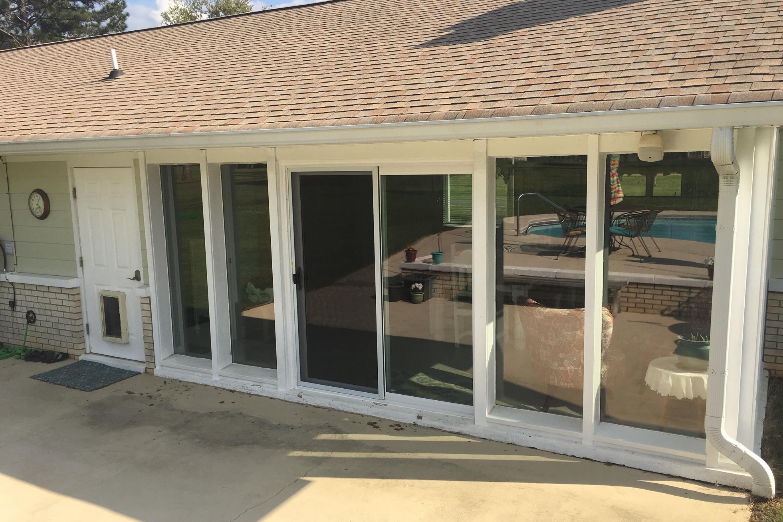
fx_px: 674
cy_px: 271
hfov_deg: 60.3
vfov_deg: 42.3
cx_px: 401
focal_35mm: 31
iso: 25
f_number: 2.2
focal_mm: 4.15
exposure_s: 1/1115
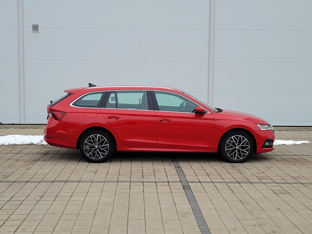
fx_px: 234
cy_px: 117
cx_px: 156
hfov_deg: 67.3
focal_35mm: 26
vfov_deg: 53.1
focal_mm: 5.4
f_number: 1.8
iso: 40
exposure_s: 1/211
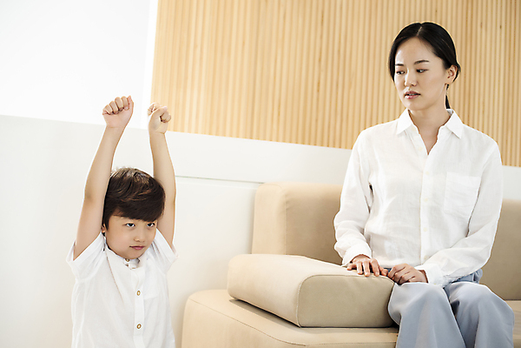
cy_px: 174
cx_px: 260
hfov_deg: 39.6
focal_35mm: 50
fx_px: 724
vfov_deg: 27.0
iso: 500
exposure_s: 1/125
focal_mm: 50
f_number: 3.2
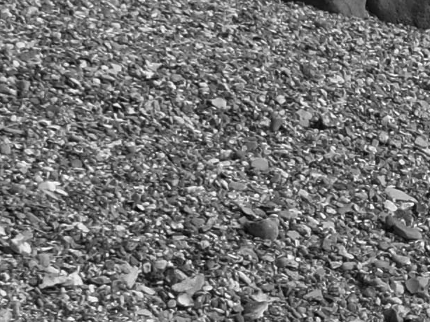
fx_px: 2036
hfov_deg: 11.3
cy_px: 374
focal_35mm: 164
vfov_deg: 8.9
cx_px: 737
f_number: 10
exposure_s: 1/160
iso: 100
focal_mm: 18
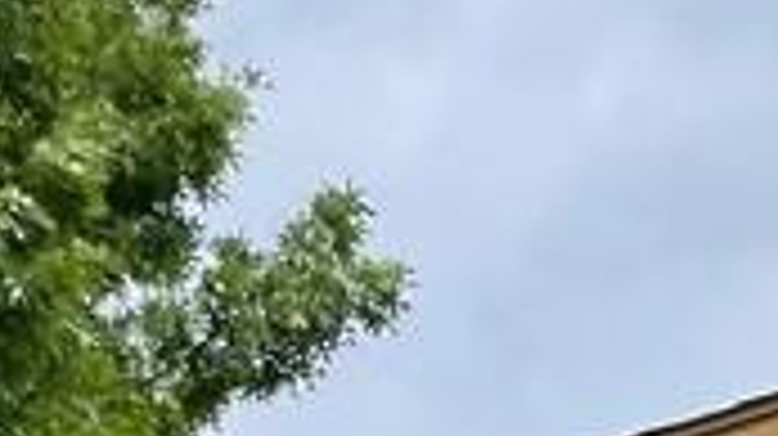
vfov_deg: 6.3
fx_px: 3463
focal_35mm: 168
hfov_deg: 11.6
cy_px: 1533
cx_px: 1502
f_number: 1.6
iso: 32
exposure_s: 1/3300
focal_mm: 4.2
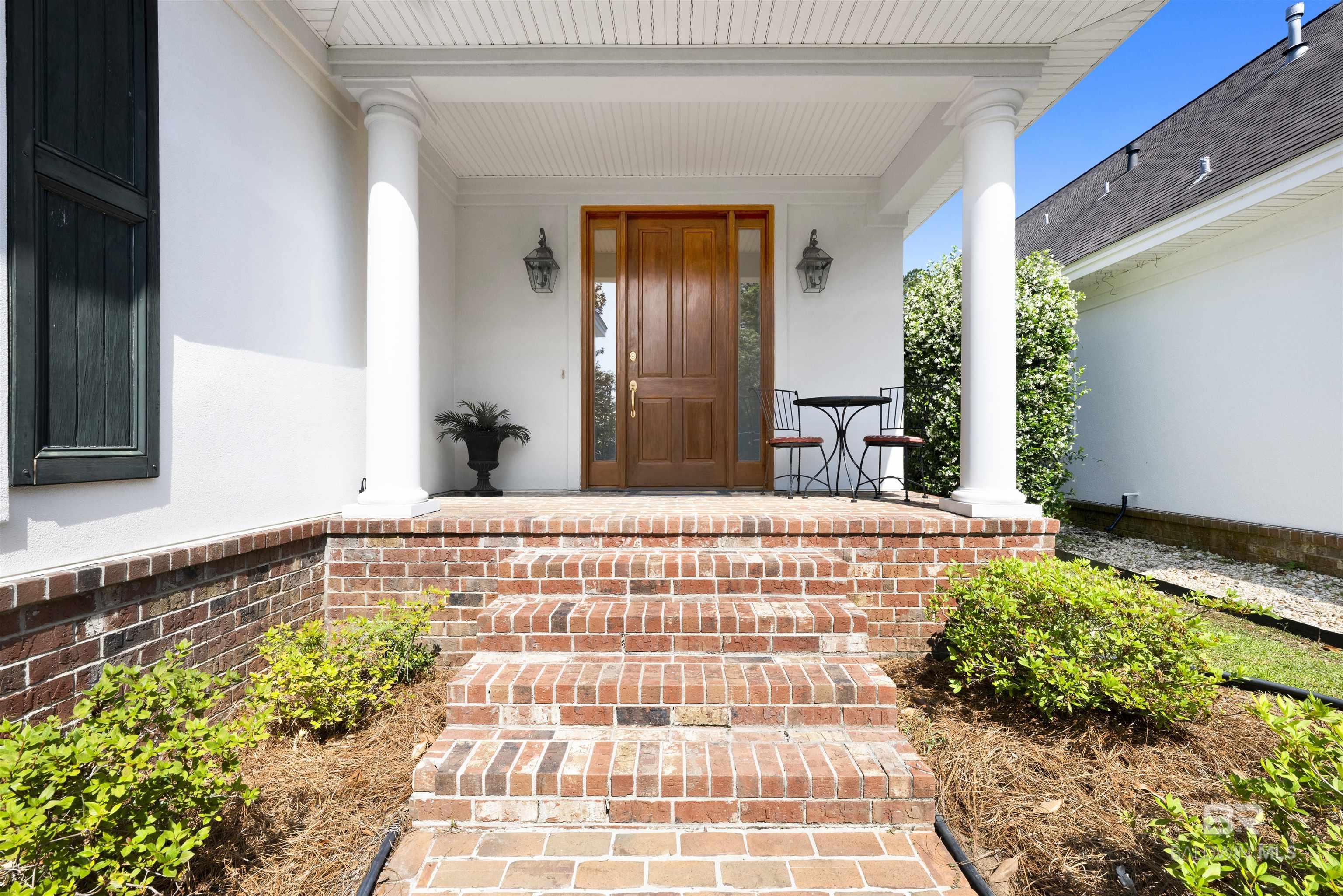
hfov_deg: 102.3
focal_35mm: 14
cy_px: 448
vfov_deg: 79.2
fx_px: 541
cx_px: 672
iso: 400
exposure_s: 1/320
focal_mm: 14.5
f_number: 11
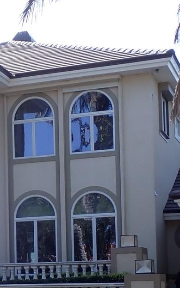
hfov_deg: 12.9
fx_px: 770
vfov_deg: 20.9
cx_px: -45
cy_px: 236
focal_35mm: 98
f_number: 3.5
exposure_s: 1/400
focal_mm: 6.37
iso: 100
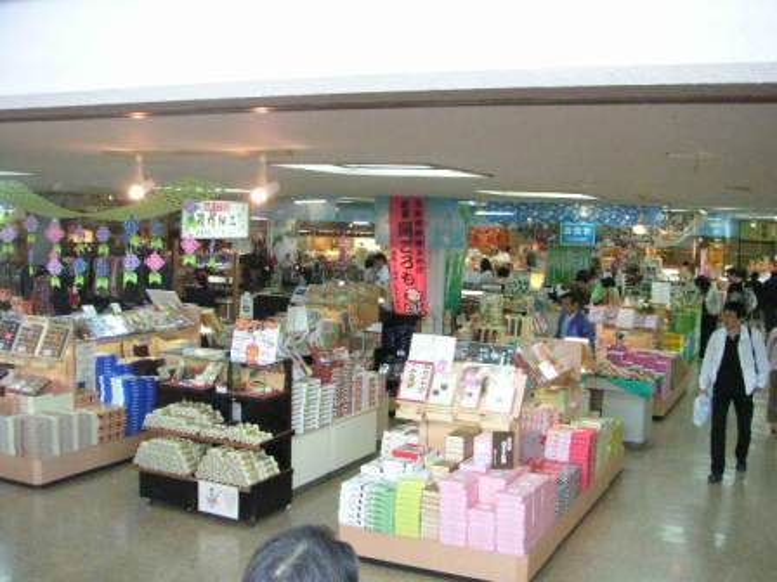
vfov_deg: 37.7
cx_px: 388
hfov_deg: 49.0
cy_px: 291
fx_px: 853
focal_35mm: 38
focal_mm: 6
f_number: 2.8
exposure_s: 1/180
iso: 400
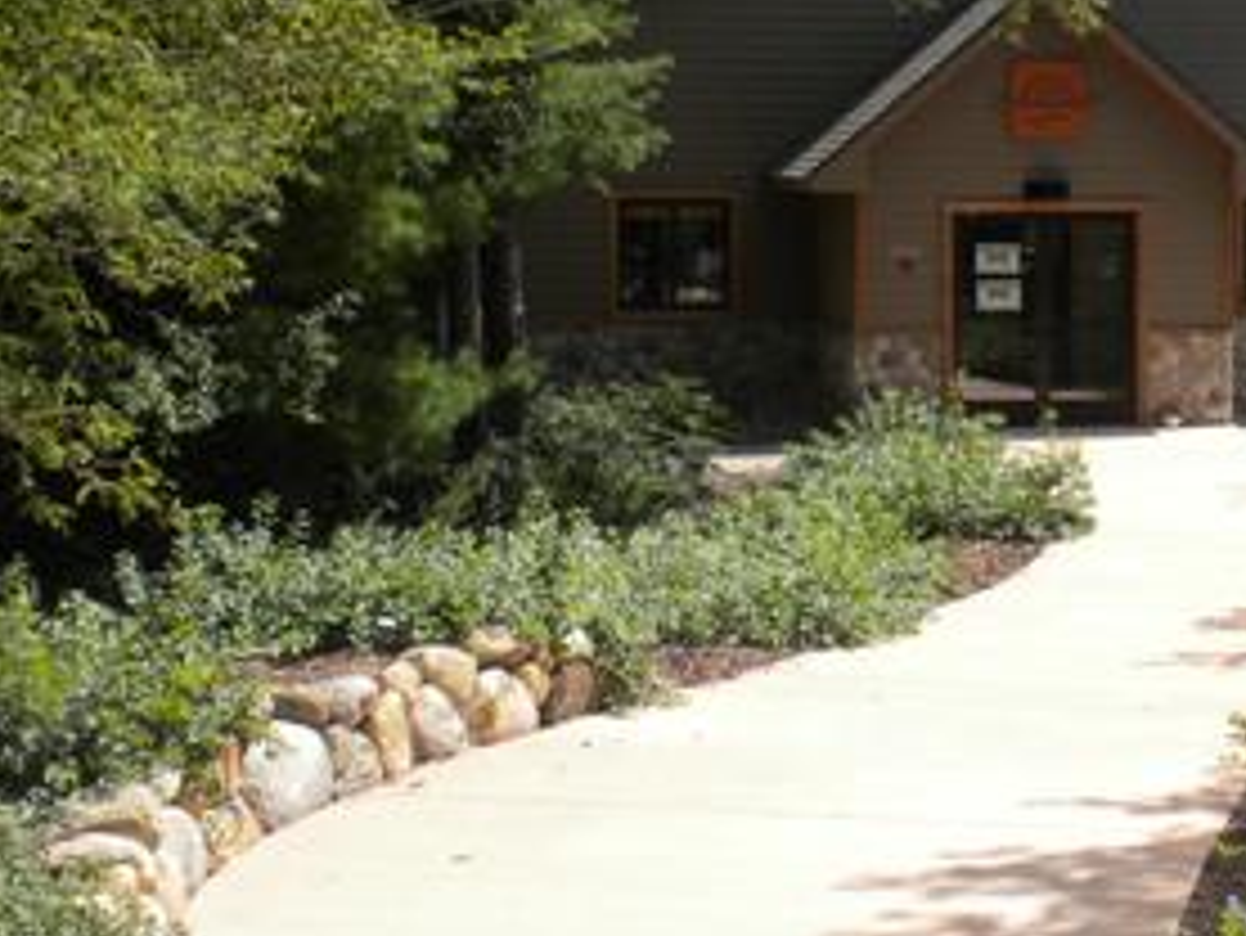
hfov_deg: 21.7
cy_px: 216
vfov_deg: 16.5
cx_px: 987
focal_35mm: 89
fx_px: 3205
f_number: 10
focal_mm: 6.6
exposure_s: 1/98
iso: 64
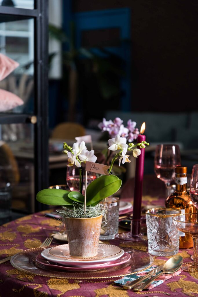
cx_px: 99
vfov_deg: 23.9
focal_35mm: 85
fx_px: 700
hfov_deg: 16.1
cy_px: 148
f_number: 4.5
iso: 400
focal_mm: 85
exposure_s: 1/125
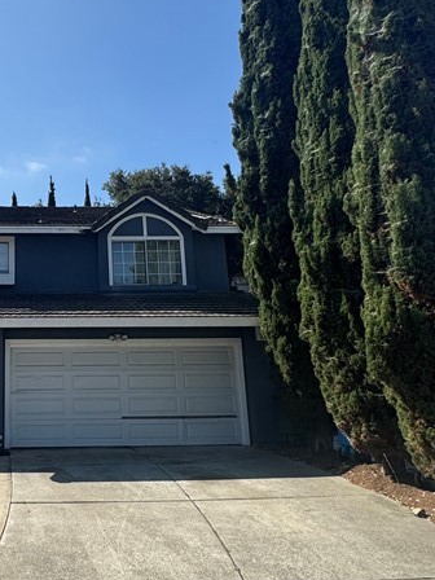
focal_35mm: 32
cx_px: 41
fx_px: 536
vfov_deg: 56.8
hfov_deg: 40.7
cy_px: 273
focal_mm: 2.22
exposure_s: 1/2208
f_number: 2.2
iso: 50
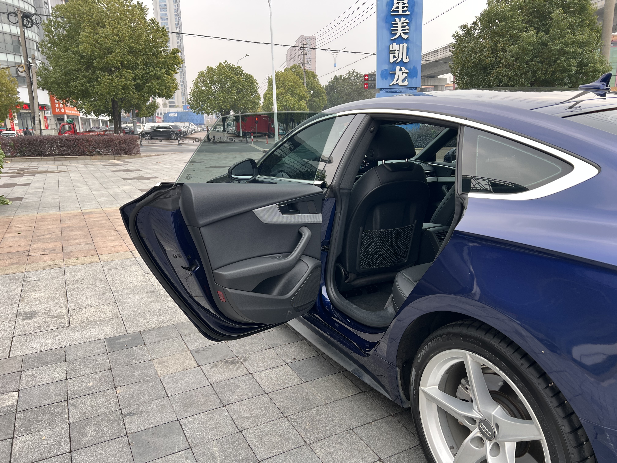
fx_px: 463
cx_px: 308
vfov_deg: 53.1
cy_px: 232
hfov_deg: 67.3
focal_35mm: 26
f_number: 1.5
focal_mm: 5.7
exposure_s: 1/202
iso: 40
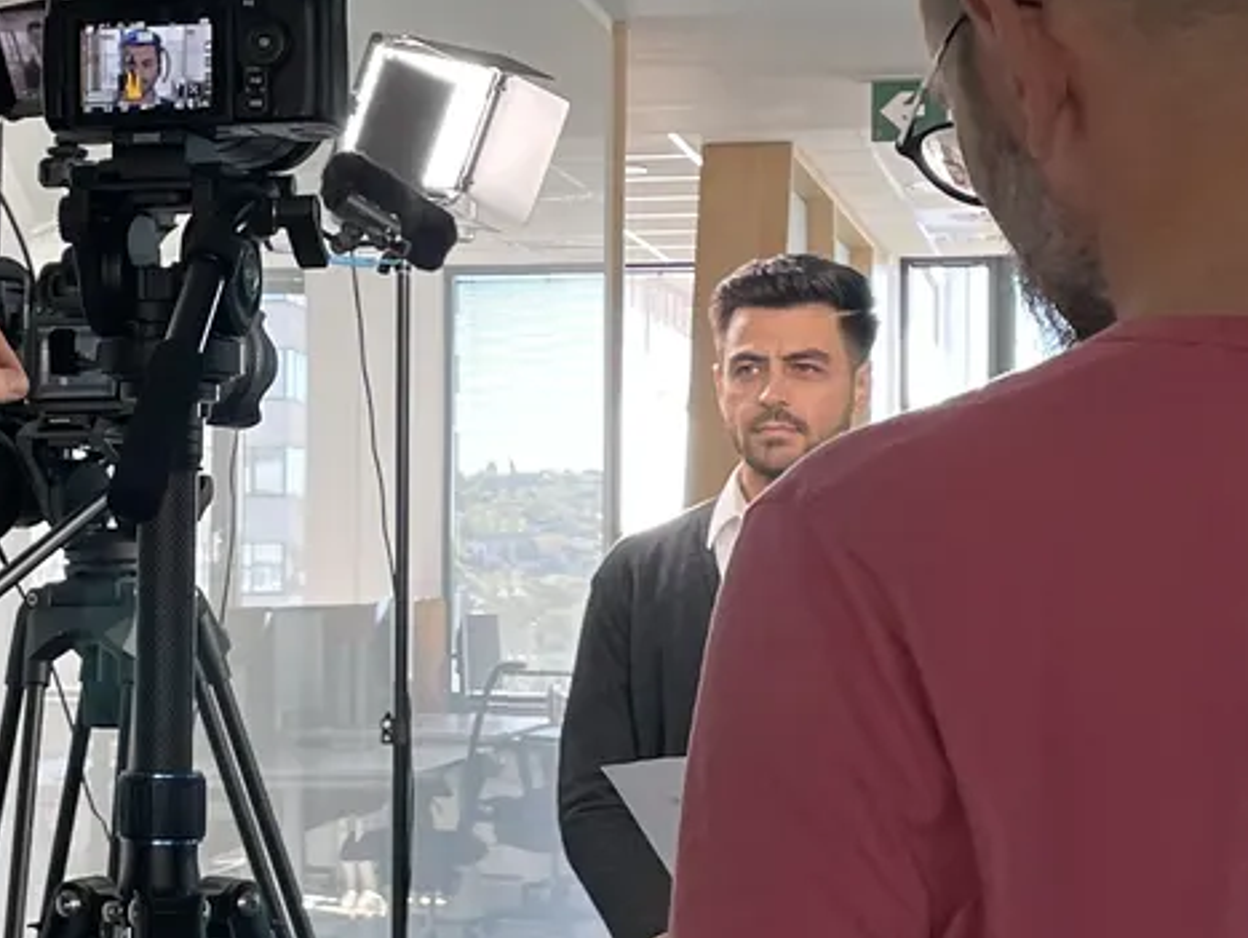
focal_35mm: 89
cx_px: 347
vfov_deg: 16.6
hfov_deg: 21.8
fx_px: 3211
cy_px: 521
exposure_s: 1/121
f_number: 1.6
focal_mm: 4.2
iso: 100
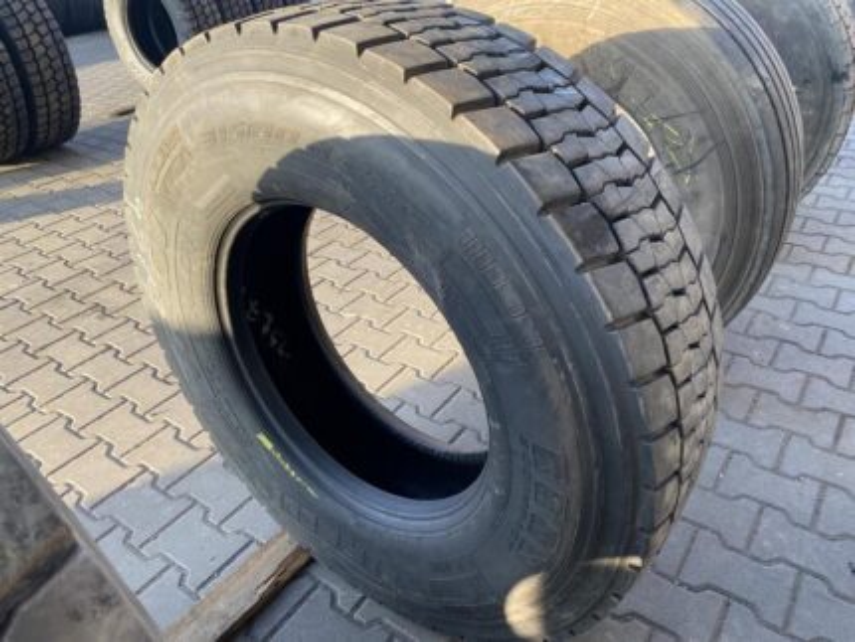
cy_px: 321
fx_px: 643
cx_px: 428
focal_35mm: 26
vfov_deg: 53.1
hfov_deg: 67.3
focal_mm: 4.25
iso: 32
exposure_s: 1/122
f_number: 1.8
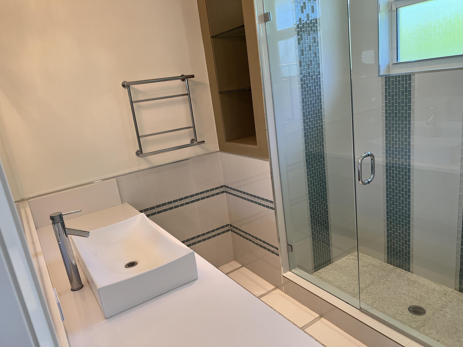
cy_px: 174
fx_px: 348
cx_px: 232
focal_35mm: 26
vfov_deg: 53.1
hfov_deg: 67.3
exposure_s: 1/120
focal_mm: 5.7
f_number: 1.5
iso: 100
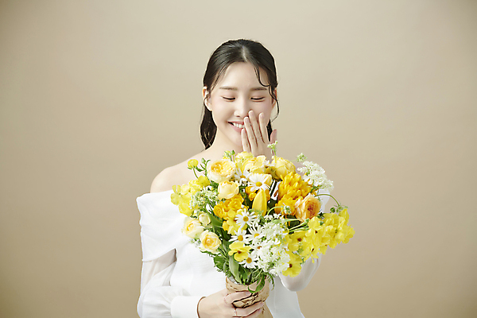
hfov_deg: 20.0
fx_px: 1351
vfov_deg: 13.4
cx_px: 238
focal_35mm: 102
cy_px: 159
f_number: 5.6
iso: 64
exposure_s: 1/125
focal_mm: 102
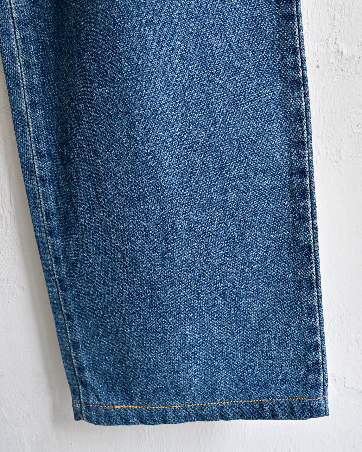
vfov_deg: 62.2
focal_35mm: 28
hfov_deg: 51.5
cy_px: 218
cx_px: 186
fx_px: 375
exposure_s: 1/50
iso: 800
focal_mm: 16
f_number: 4.5
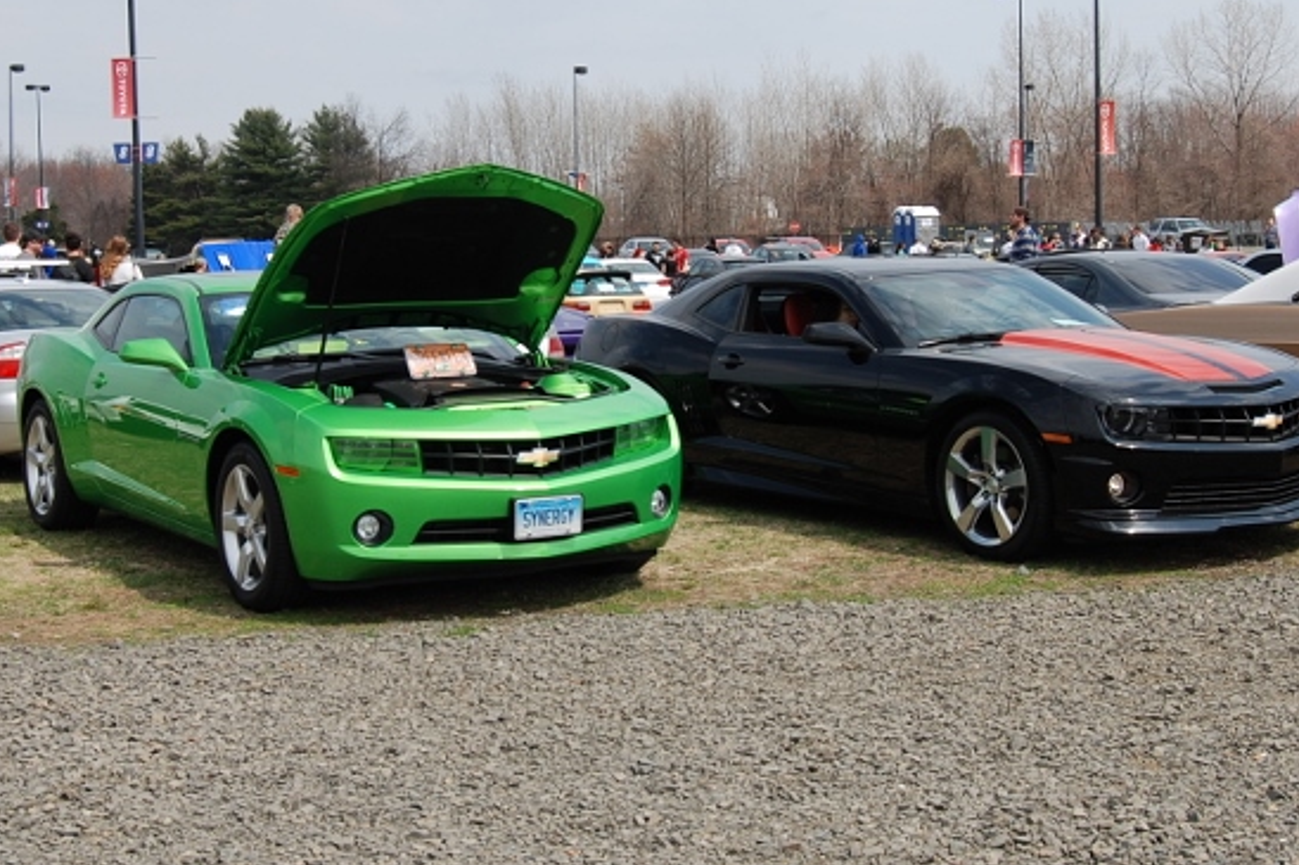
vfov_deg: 23.7
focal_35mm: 57
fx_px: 2056
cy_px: 320
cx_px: 593
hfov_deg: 35.0
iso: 100
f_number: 8
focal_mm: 26
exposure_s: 1/250
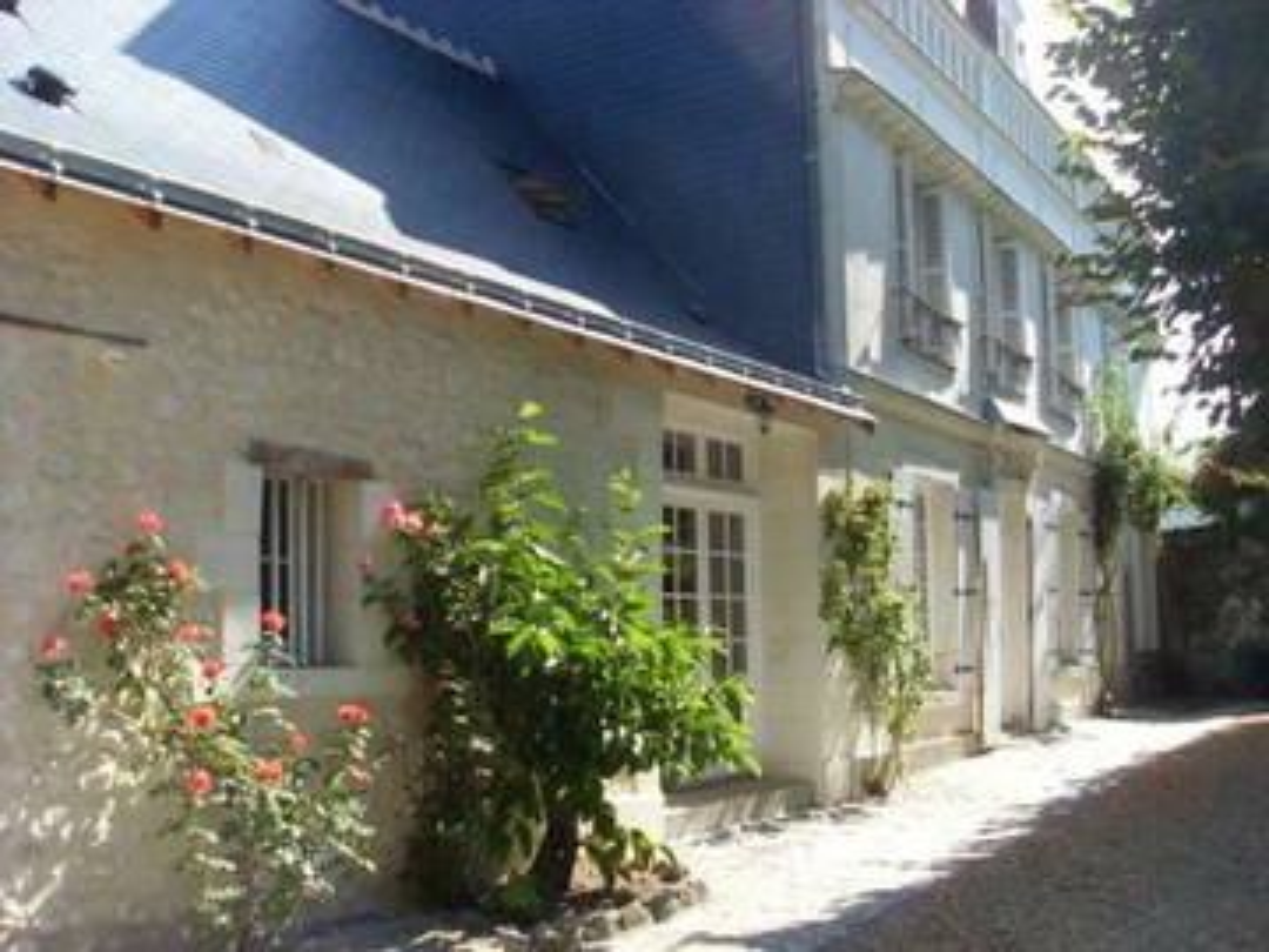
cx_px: 634
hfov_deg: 49.0
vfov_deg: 37.7
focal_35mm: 38
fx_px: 1393
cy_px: 476
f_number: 7.7
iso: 80
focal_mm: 6.3
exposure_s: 1/90
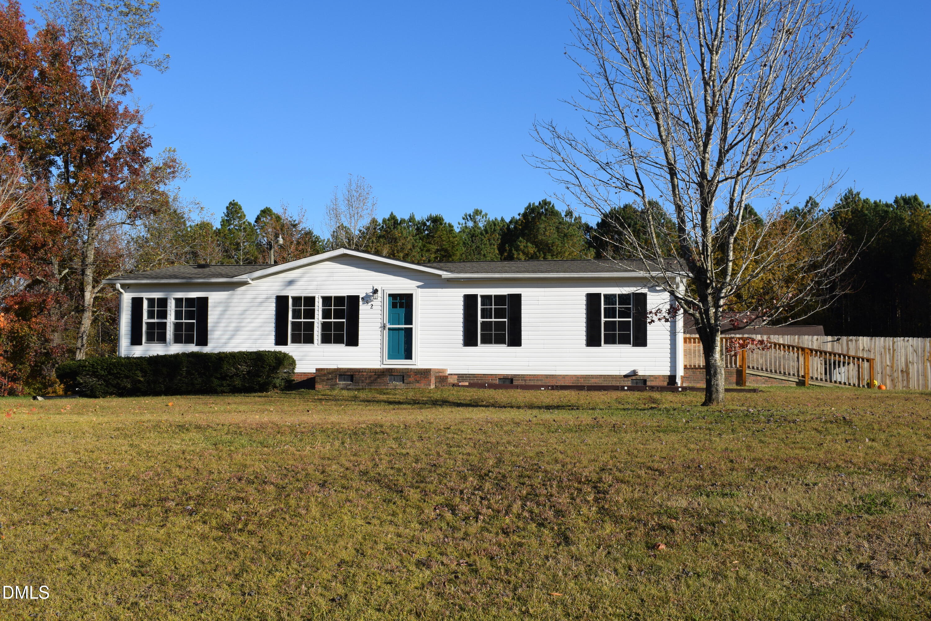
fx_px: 931
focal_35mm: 36
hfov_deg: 53.1
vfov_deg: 36.9
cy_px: 310
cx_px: 466
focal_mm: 24
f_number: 10
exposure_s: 1/400
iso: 200
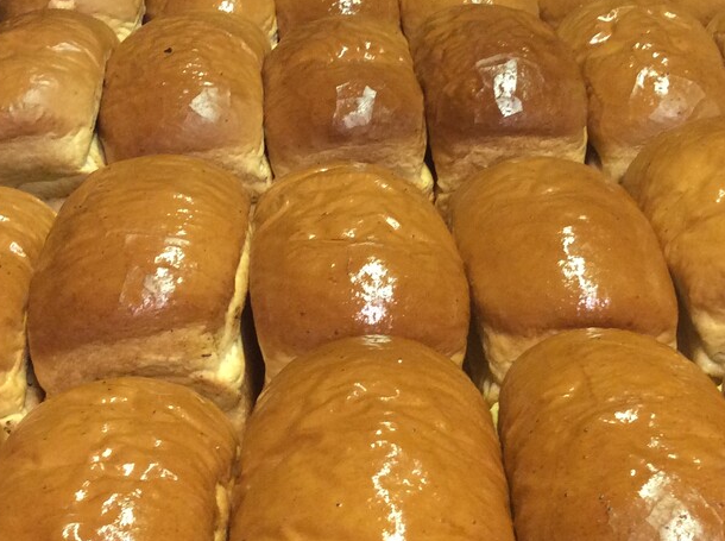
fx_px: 1317
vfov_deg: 23.2
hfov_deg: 30.7
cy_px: 297
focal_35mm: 63
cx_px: 412
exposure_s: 1/24
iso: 125
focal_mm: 3.3
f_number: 2.4
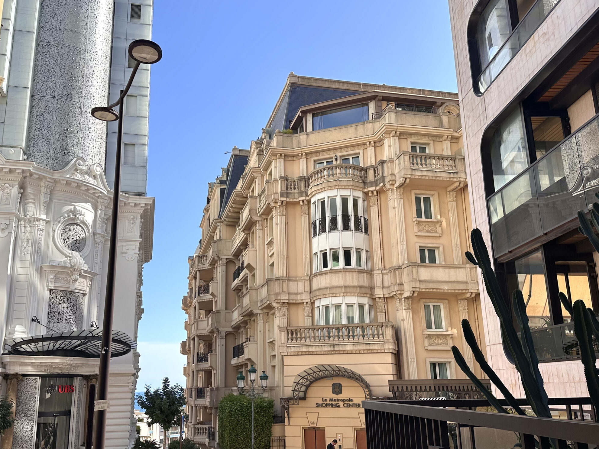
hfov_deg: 58.3
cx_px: 272
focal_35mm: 31
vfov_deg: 45.3
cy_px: 256
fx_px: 536
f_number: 1.78
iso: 80
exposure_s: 1/2525
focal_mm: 6.86
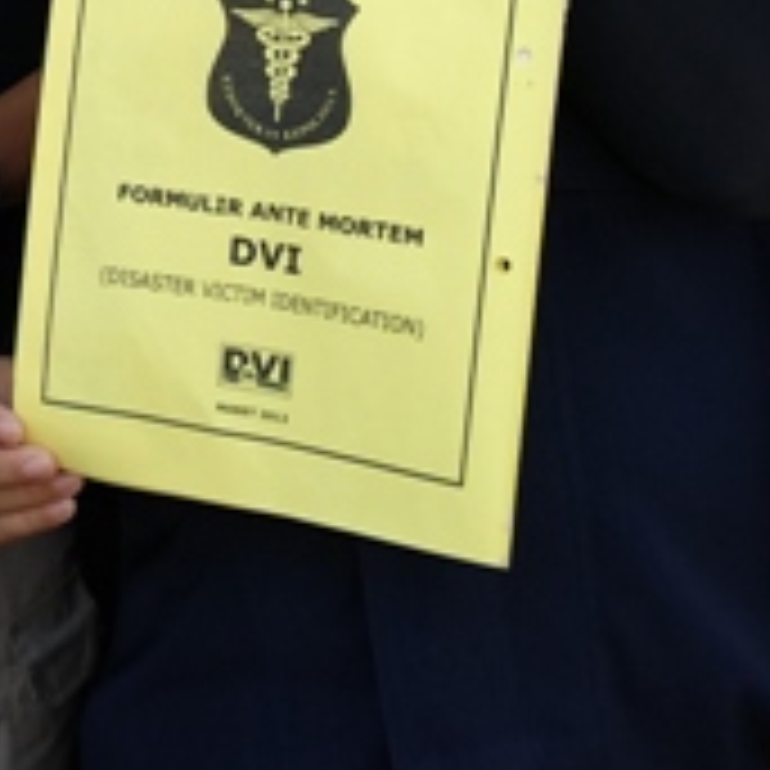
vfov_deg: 19.4
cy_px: -50
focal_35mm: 86
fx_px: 2164
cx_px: 77
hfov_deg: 19.8
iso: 100
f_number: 2.2
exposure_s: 1/189
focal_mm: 3.81
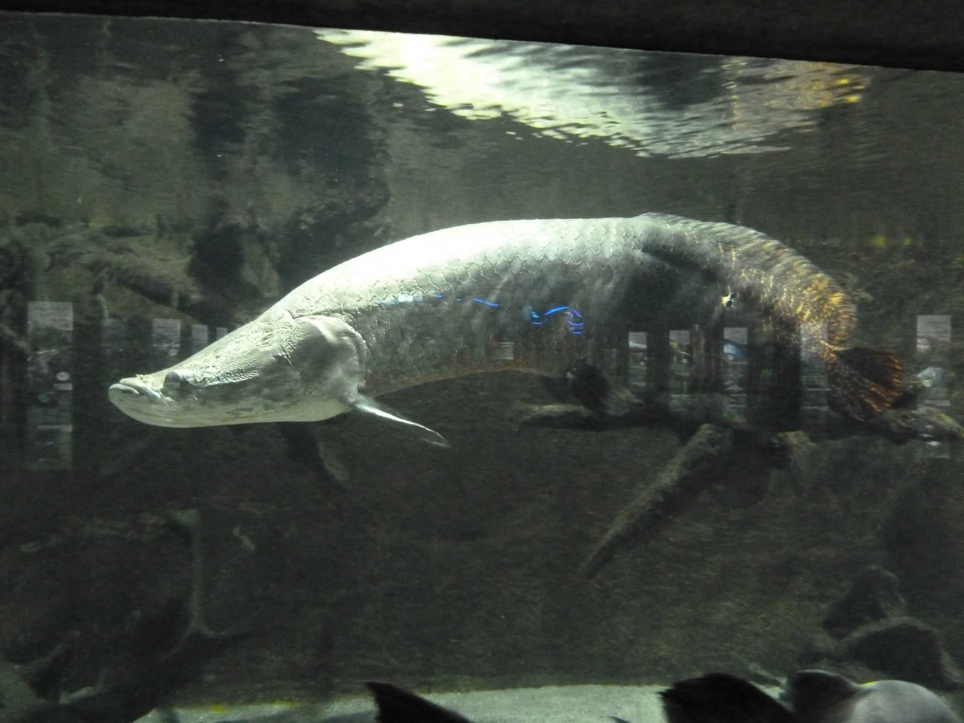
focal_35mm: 30
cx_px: 482
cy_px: 362
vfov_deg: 46.8
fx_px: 835
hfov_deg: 60.0
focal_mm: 5
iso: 1600
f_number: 3.4
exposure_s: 1/15
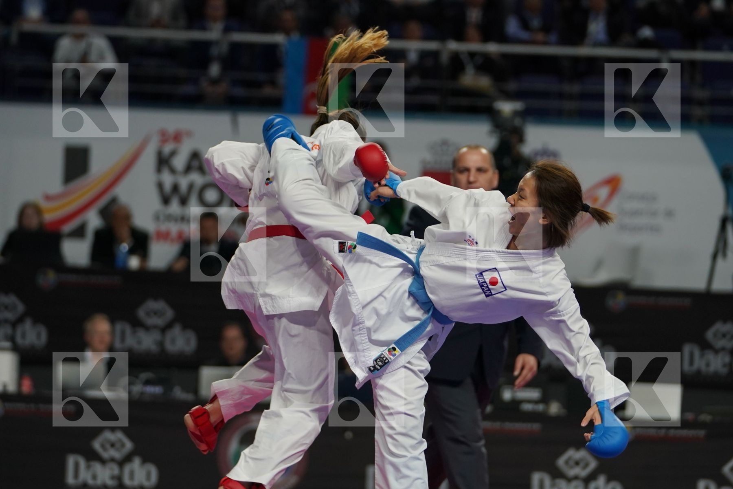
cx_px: 366
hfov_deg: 10.1
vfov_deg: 6.7
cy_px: 244
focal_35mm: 204
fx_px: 4153
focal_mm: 136
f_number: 2.8
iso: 1000
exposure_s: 1/1000
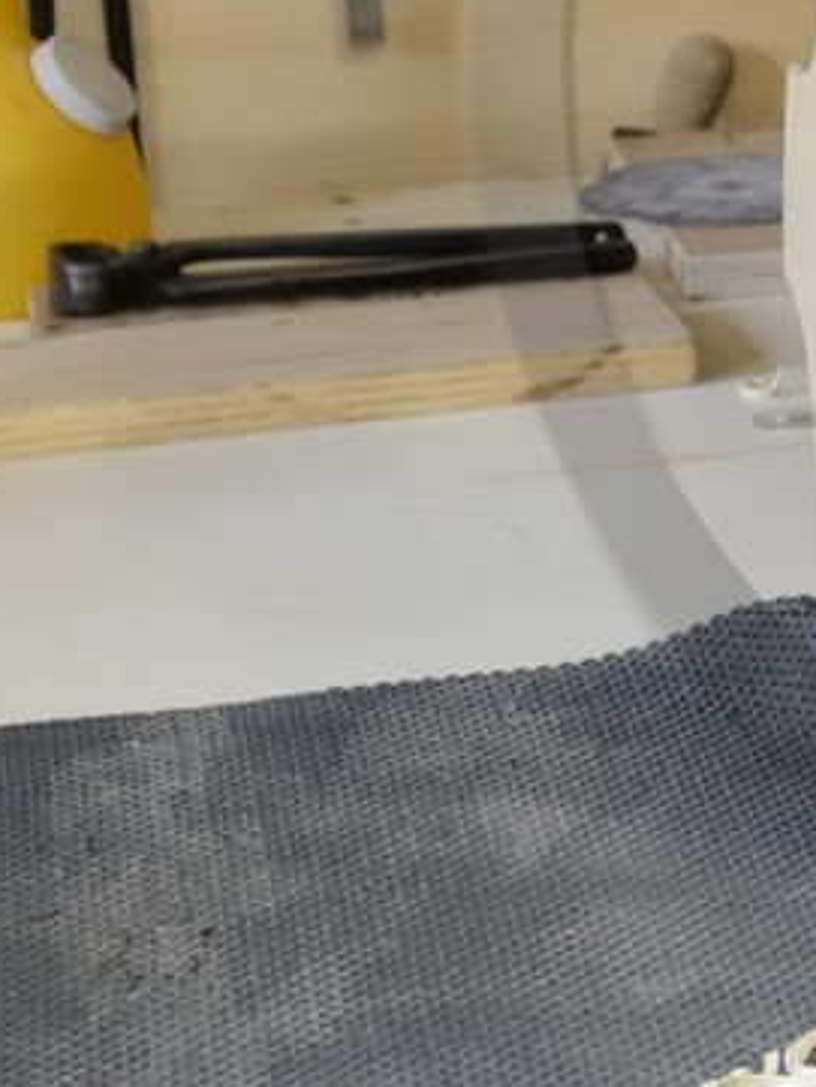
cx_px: 1391
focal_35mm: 179
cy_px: 60
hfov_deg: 8.1
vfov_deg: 11.0
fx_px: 5623
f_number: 6.3
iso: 1600
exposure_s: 1/50
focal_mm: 42
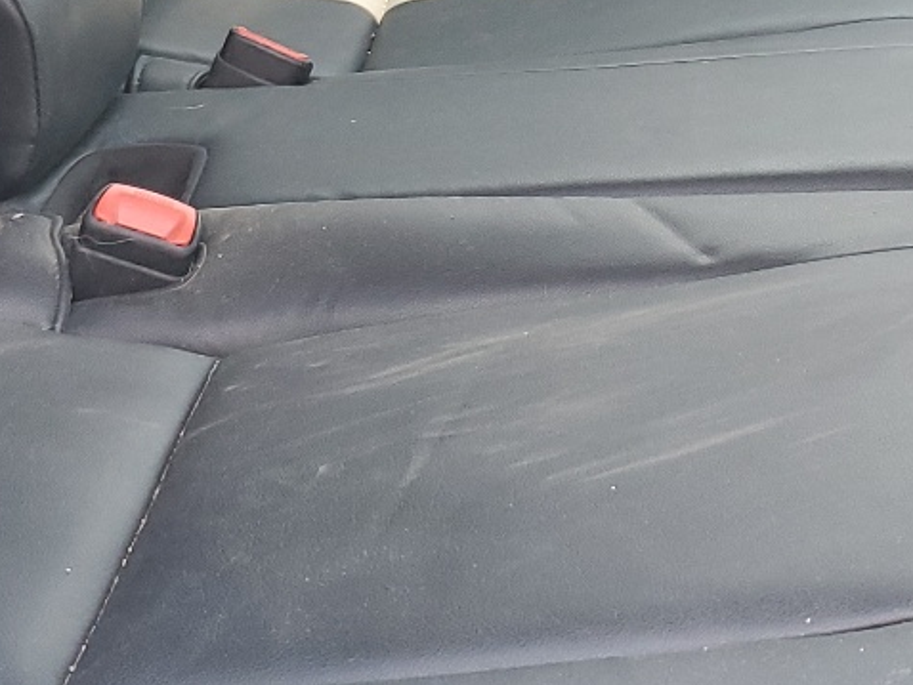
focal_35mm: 87
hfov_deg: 22.5
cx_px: 537
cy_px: -69
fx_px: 2296
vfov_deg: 16.5
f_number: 1.5
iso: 65
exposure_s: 1/120
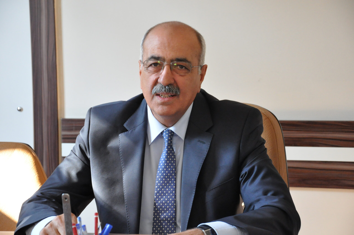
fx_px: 1105
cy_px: 118
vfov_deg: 12.1
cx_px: 177
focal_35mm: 112
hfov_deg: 18.2
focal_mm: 75
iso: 2500
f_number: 5.3
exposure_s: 1/80
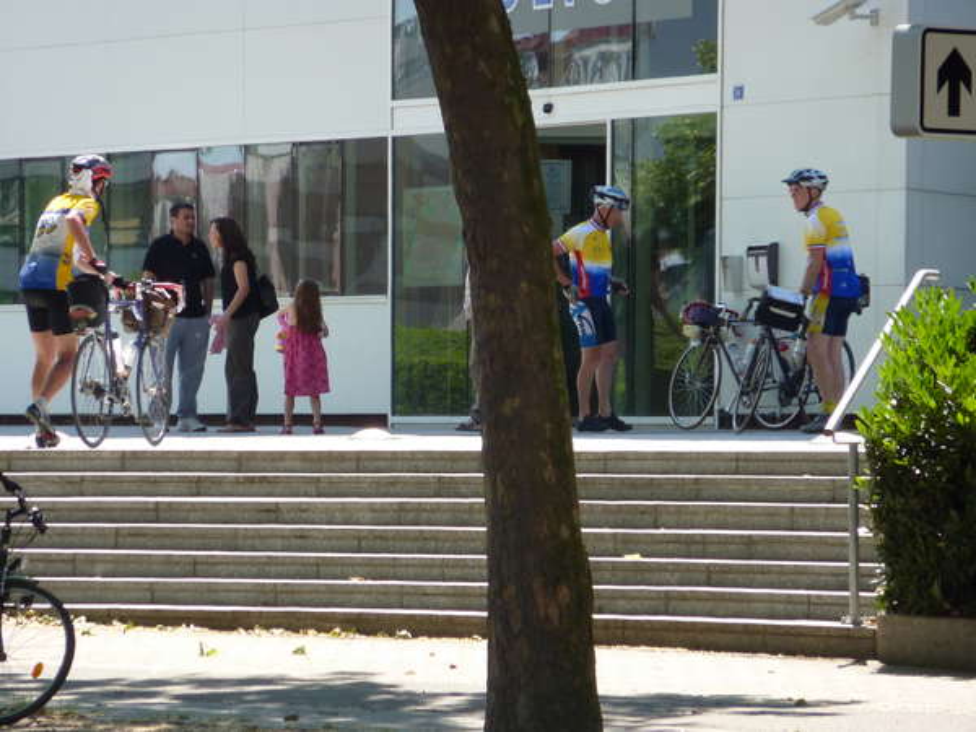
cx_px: 488
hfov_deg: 6.6
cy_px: 366
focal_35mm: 300
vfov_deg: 5.0
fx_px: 8459
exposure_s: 1/320
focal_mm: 49.2
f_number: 4.9
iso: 160
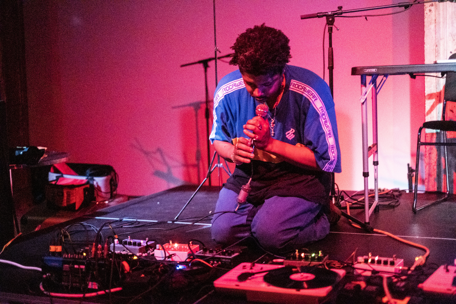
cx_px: 228
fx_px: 671
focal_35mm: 53
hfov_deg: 37.5
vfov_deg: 25.5
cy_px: 152
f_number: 1.4
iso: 3200
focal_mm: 35
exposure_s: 1/125
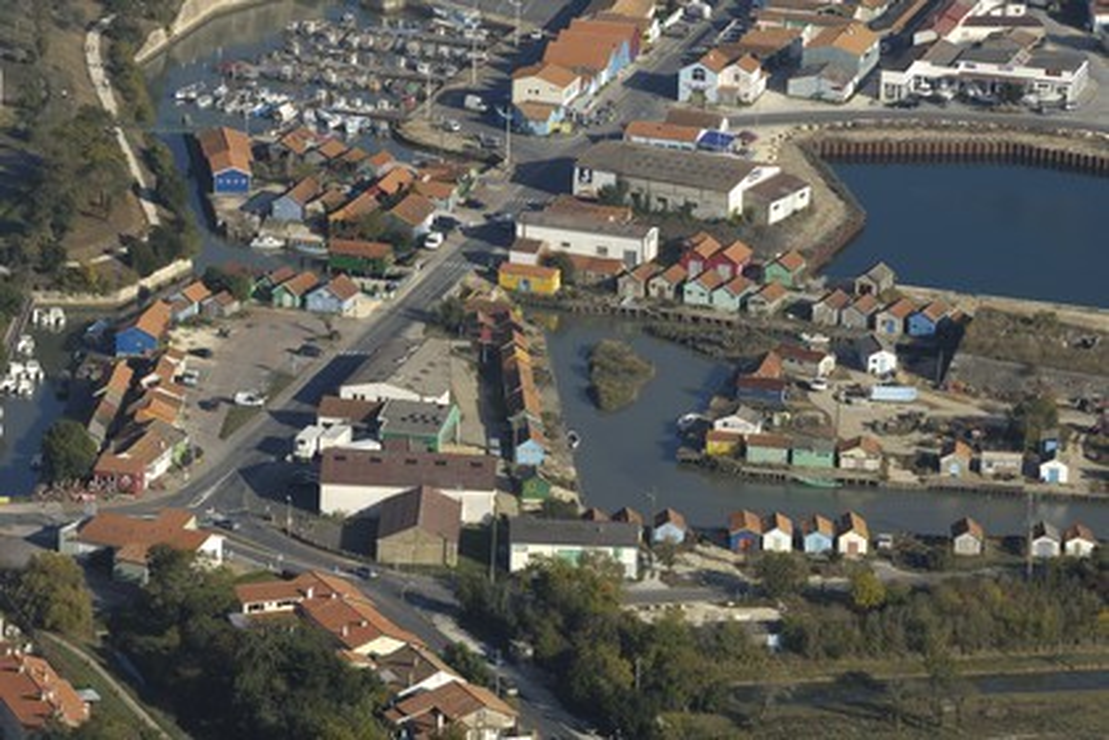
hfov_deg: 9.8
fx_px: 6469
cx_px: 554
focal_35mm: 210
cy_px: 370
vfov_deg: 6.5
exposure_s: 1/640
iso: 100
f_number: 5
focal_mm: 140
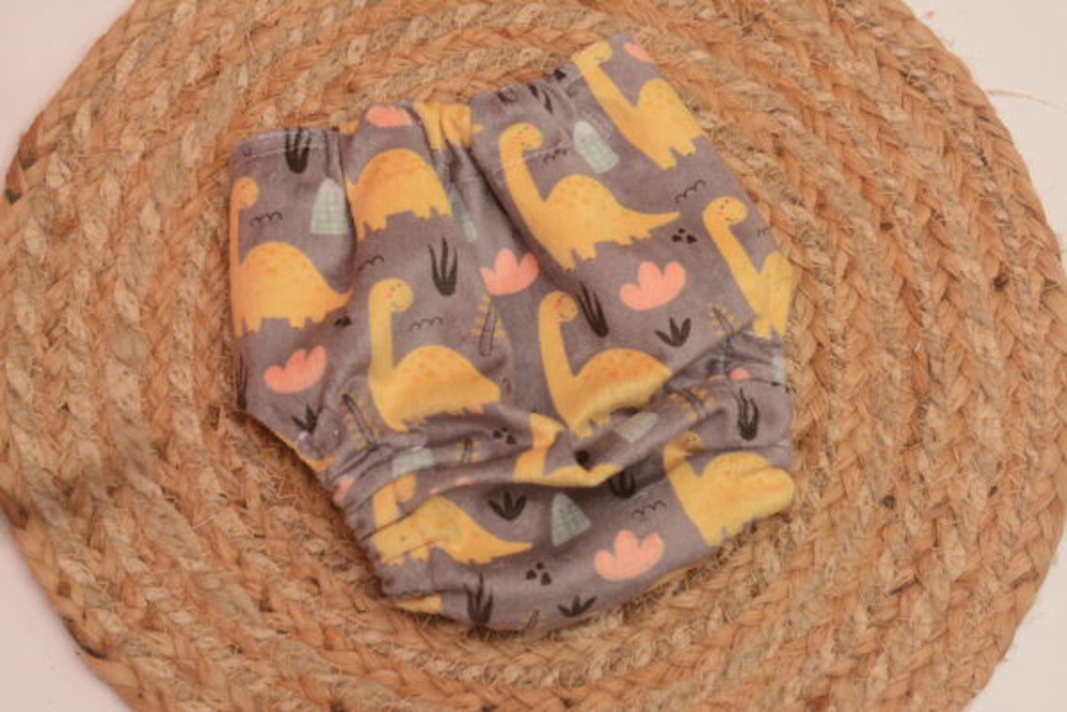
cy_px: 356
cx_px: 534
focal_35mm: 75
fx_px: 2223
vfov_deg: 18.2
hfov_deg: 27.0
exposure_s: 1/50
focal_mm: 50
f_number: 7.1
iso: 100
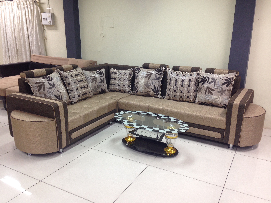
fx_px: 258
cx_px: 136
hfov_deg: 55.4
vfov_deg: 42.9
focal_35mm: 33
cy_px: 102
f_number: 2.4
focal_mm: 4.12
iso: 50
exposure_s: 1/20
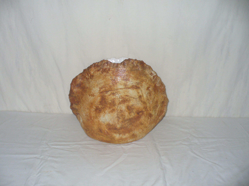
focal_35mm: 37
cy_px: 93
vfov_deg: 38.7
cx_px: 124
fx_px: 266
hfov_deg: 50.1
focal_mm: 6.1
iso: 100
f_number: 2.8
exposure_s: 1/30
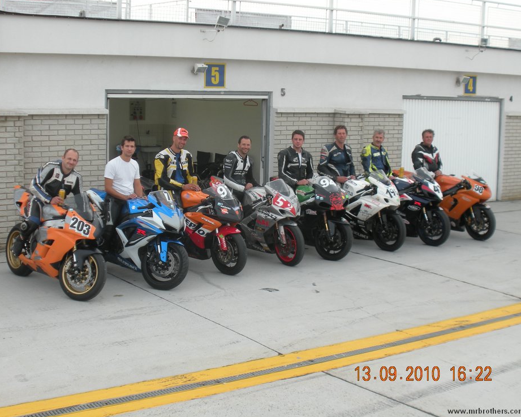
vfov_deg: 28.6
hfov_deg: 35.3
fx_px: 817
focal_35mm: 53
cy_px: 206
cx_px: 245
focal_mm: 9.1
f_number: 4.4
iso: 64
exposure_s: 1/118
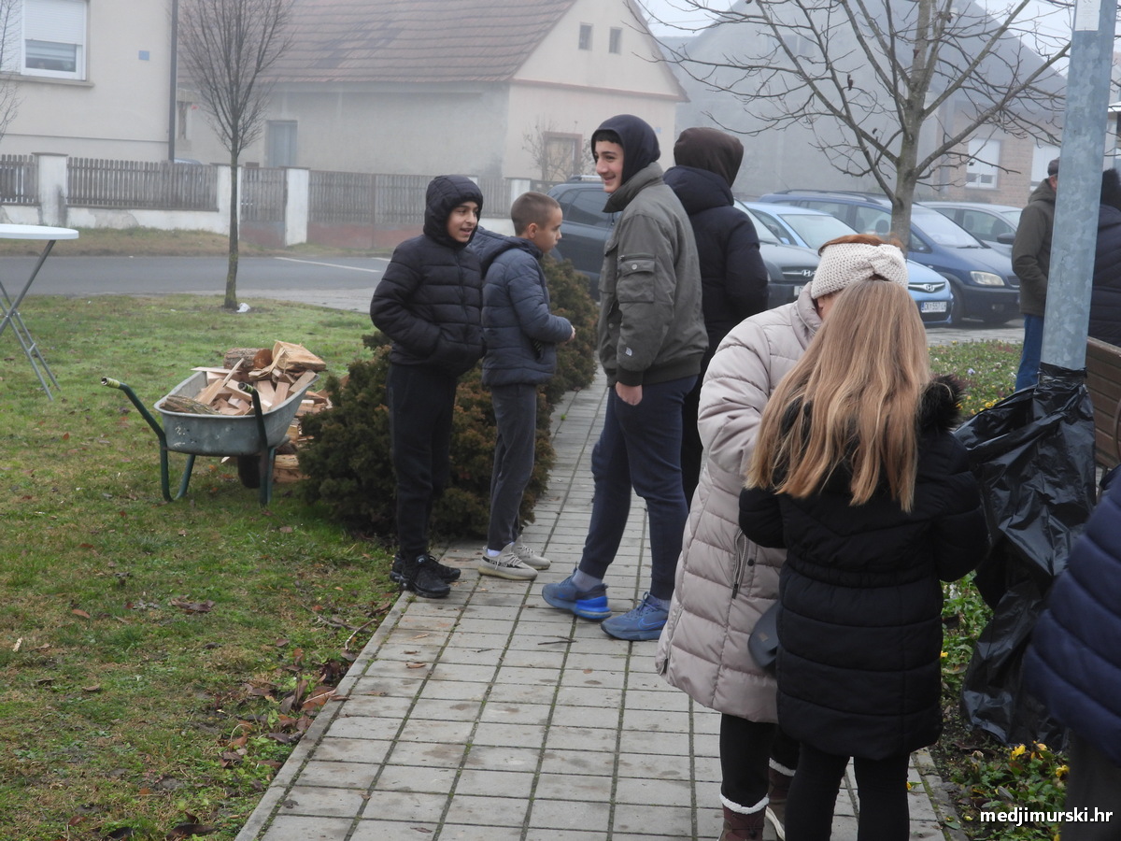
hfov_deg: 34.9
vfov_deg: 26.6
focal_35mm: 55
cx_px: 560
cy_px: 420
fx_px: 1781
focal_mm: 9.8
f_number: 3.5
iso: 140
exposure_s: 1/30
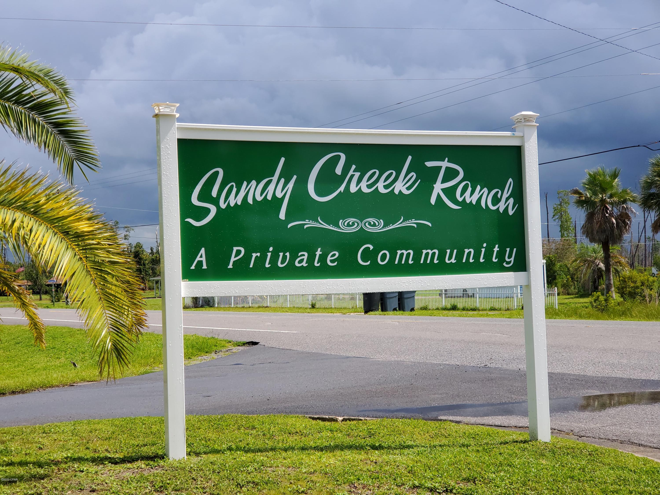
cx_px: 330
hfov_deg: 36.8
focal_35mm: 52
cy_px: 248
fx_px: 991
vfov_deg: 28.0
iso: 50
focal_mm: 6
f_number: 2.4
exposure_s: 1/814
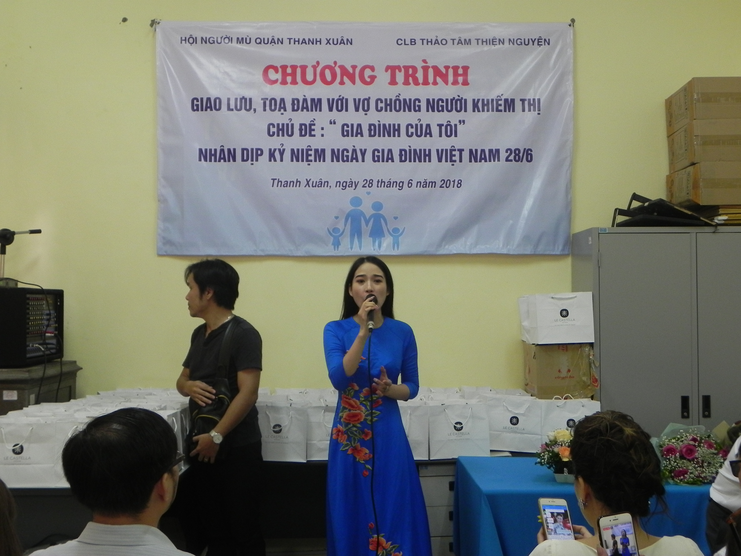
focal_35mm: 41
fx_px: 878
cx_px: 370
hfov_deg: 45.8
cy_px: 278
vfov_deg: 35.1
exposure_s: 1/30
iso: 281
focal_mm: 7.3
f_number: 3.2
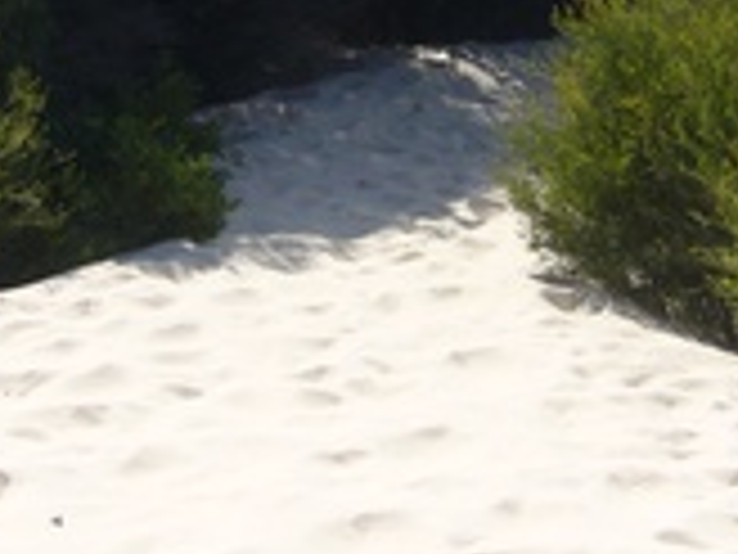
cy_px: 59
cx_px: 346
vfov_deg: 15.5
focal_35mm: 94
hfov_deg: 20.9
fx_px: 2004
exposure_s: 1/250
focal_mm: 5.8
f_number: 5.6
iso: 80
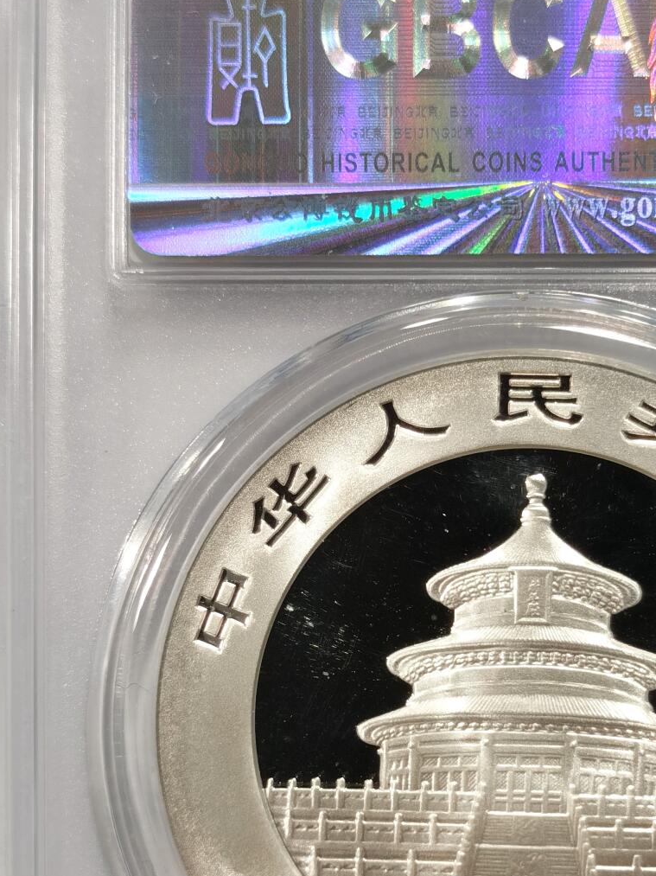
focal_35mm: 96
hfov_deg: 15.3
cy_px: 519
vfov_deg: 20.4
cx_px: 520
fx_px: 2427
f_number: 16
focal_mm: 5.56
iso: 80
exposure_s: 1/100
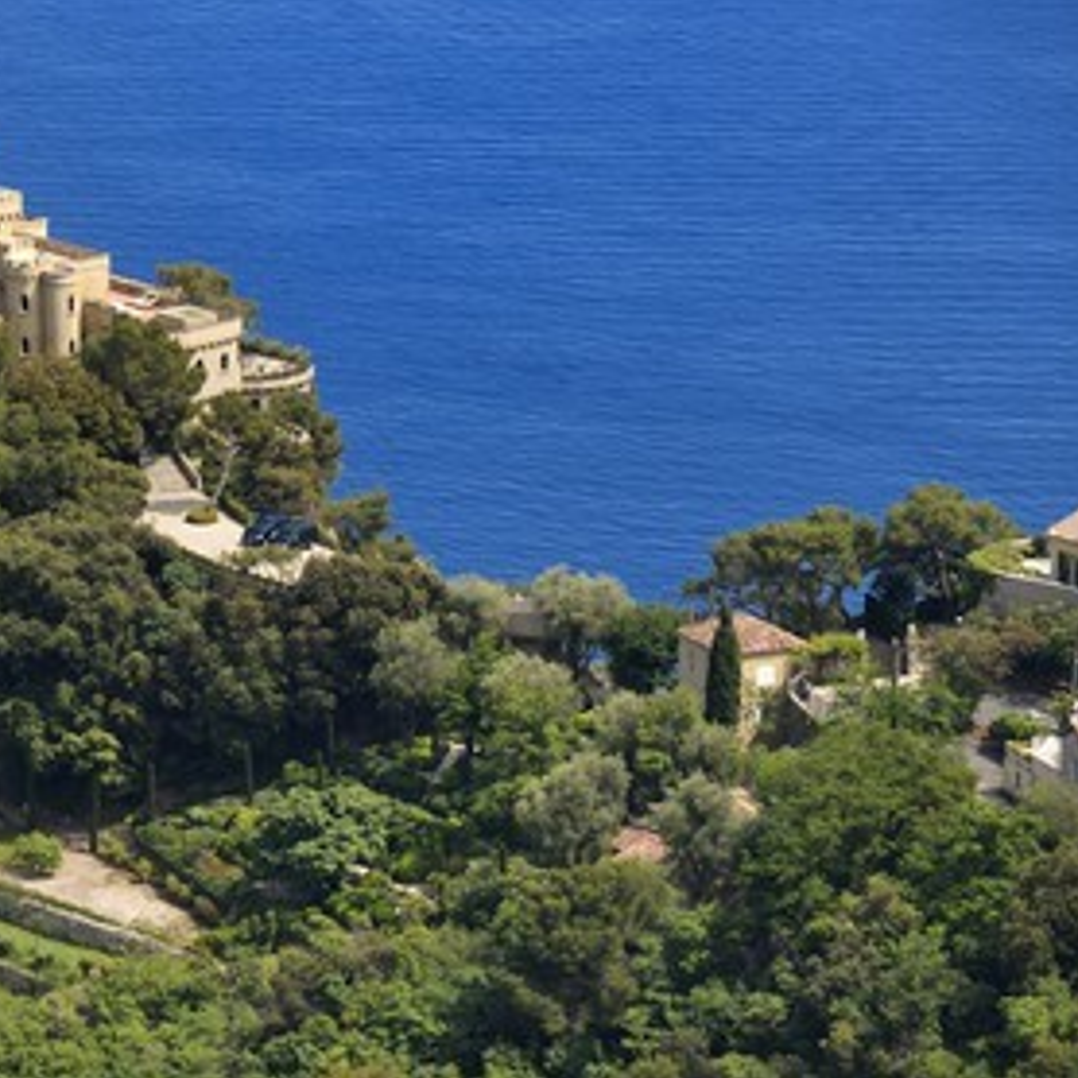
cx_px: 411
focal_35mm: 257
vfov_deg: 6.8
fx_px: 9055
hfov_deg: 6.8
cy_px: 539
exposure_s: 1/500
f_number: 7.1
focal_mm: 200
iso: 200
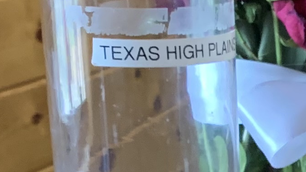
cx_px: 601
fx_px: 1379
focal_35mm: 170
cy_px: 365
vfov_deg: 6.9
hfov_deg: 11.5
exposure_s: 1/60
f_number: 1.8
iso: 250
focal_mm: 4.25
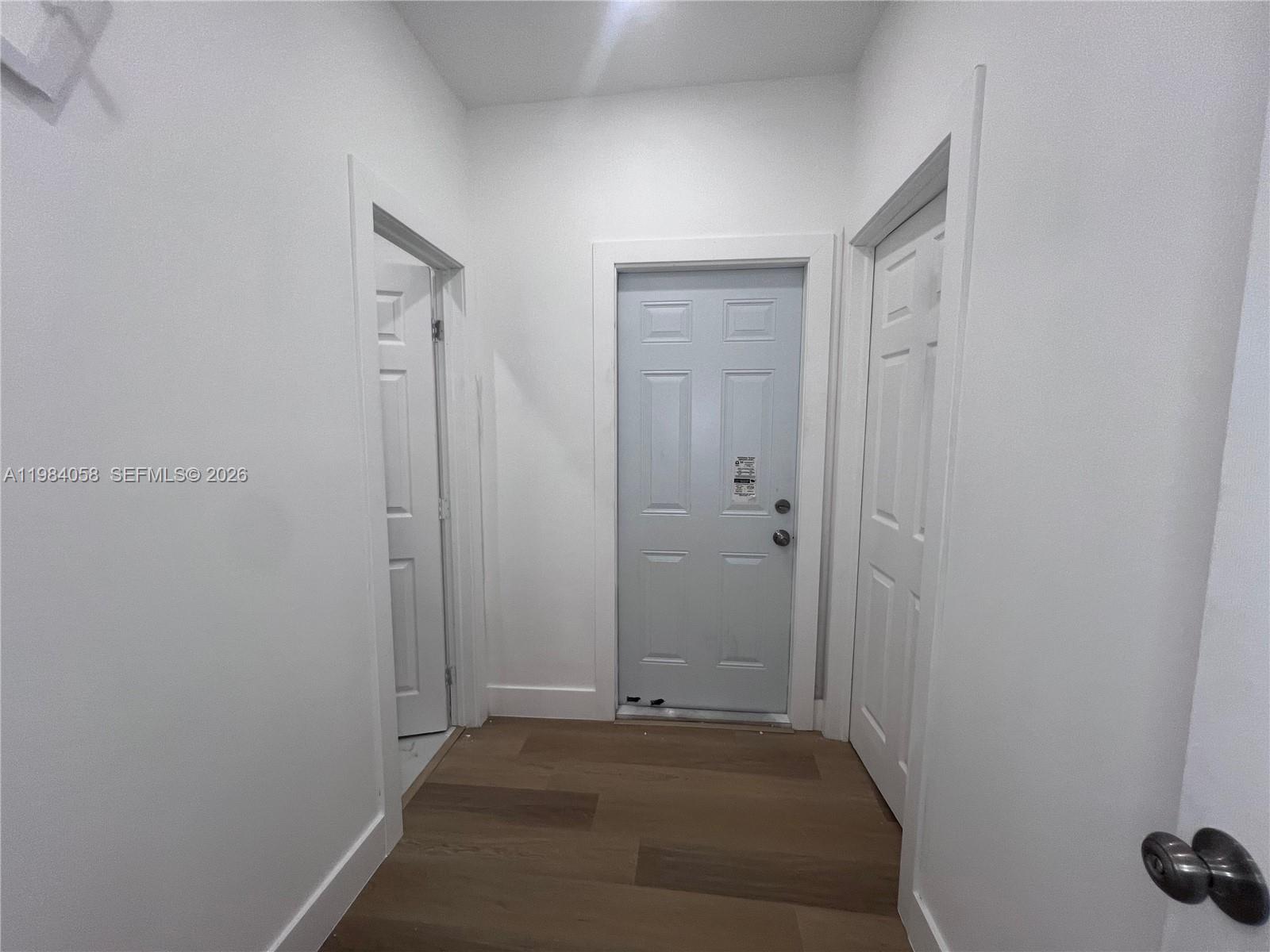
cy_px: 476
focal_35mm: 13
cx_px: 635
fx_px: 477
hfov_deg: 106.2
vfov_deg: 89.9
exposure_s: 1/120
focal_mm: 1.57
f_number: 1.8
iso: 100
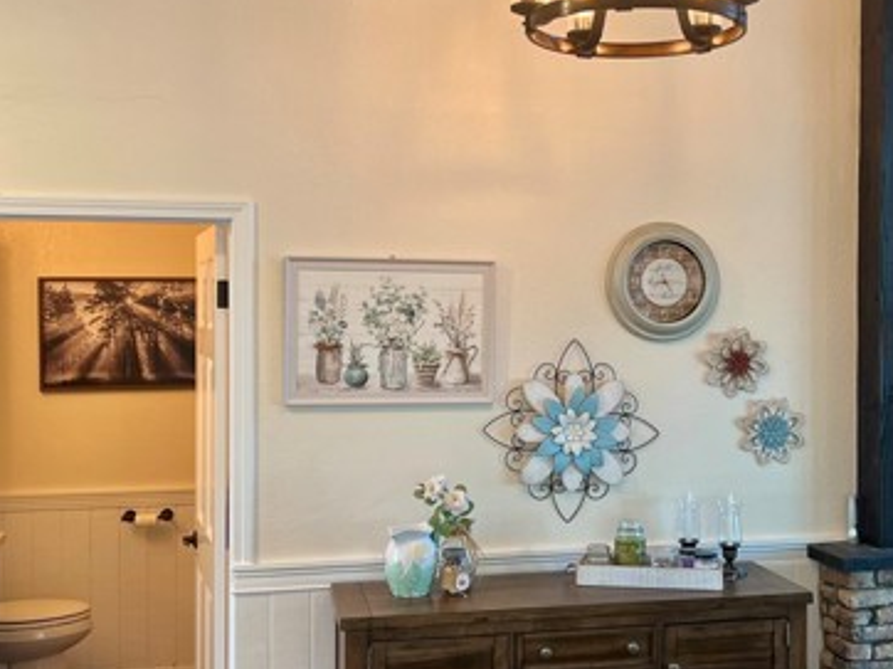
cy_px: 321
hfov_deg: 41.0
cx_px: 550
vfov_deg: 31.5
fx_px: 1186
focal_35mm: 46
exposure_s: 1/60
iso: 80
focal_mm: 5.7
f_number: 1.5
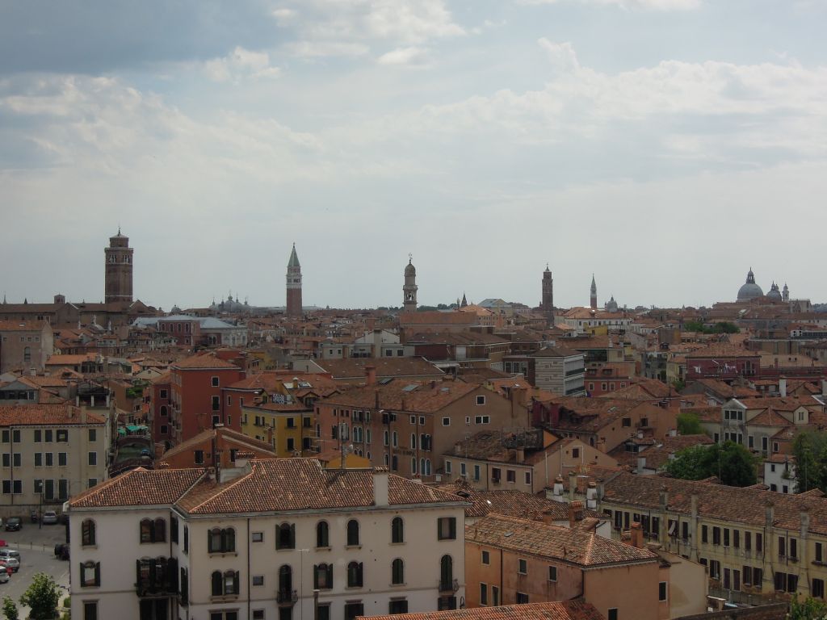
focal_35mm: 70
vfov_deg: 21.0
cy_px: 310
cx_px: 414
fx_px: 1672
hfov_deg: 27.8
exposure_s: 1/1250
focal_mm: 12.5
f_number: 5.6
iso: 160
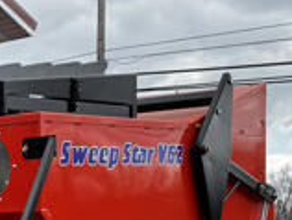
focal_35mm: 97
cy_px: 409
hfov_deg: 19.0
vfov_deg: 13.5
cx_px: -63
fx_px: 819
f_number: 1.78
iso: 80
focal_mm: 6.76
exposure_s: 1/995
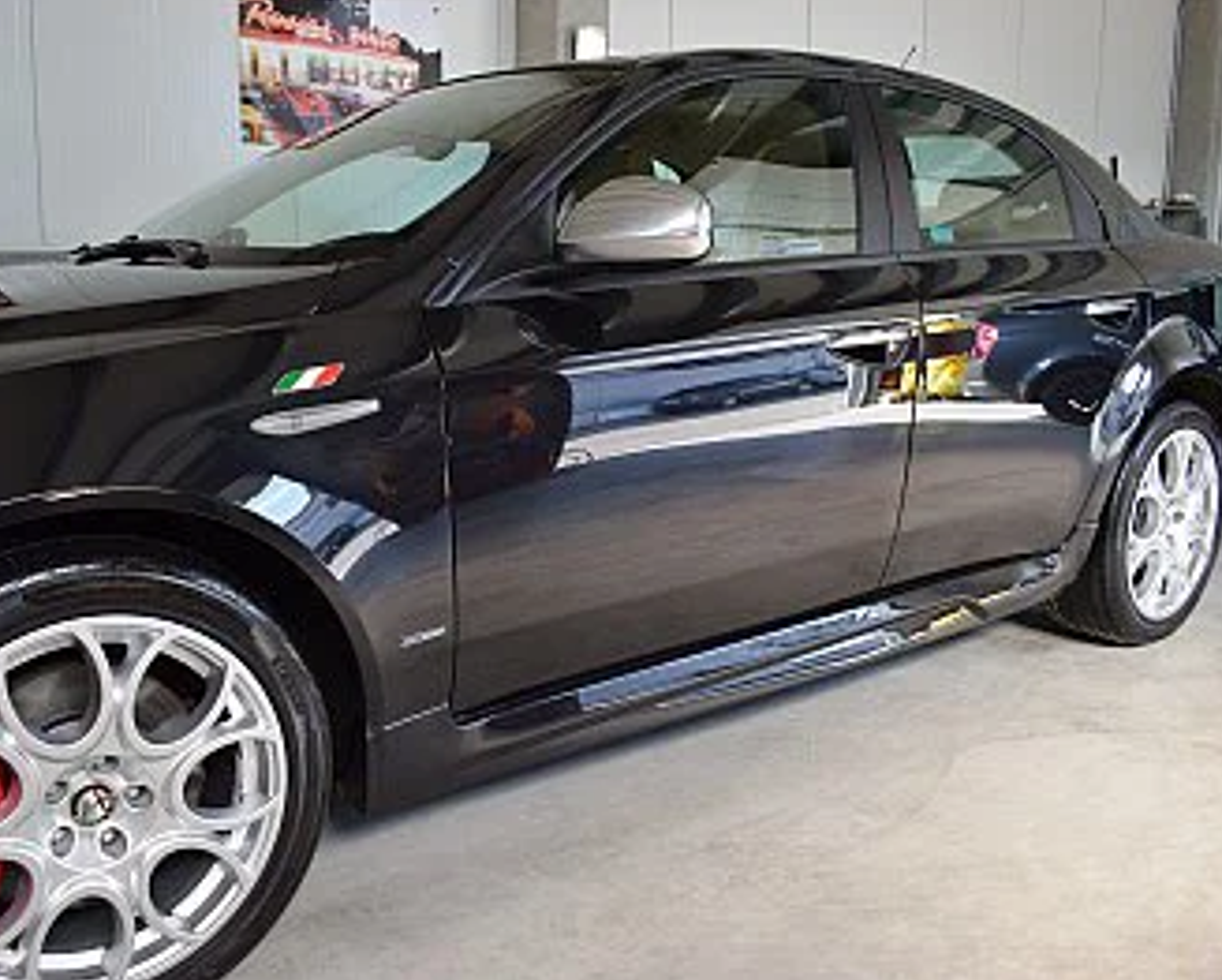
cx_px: 490
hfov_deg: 56.7
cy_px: 484
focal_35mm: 31
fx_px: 1122
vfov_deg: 47.2
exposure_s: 1/100
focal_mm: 18
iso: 400
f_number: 5
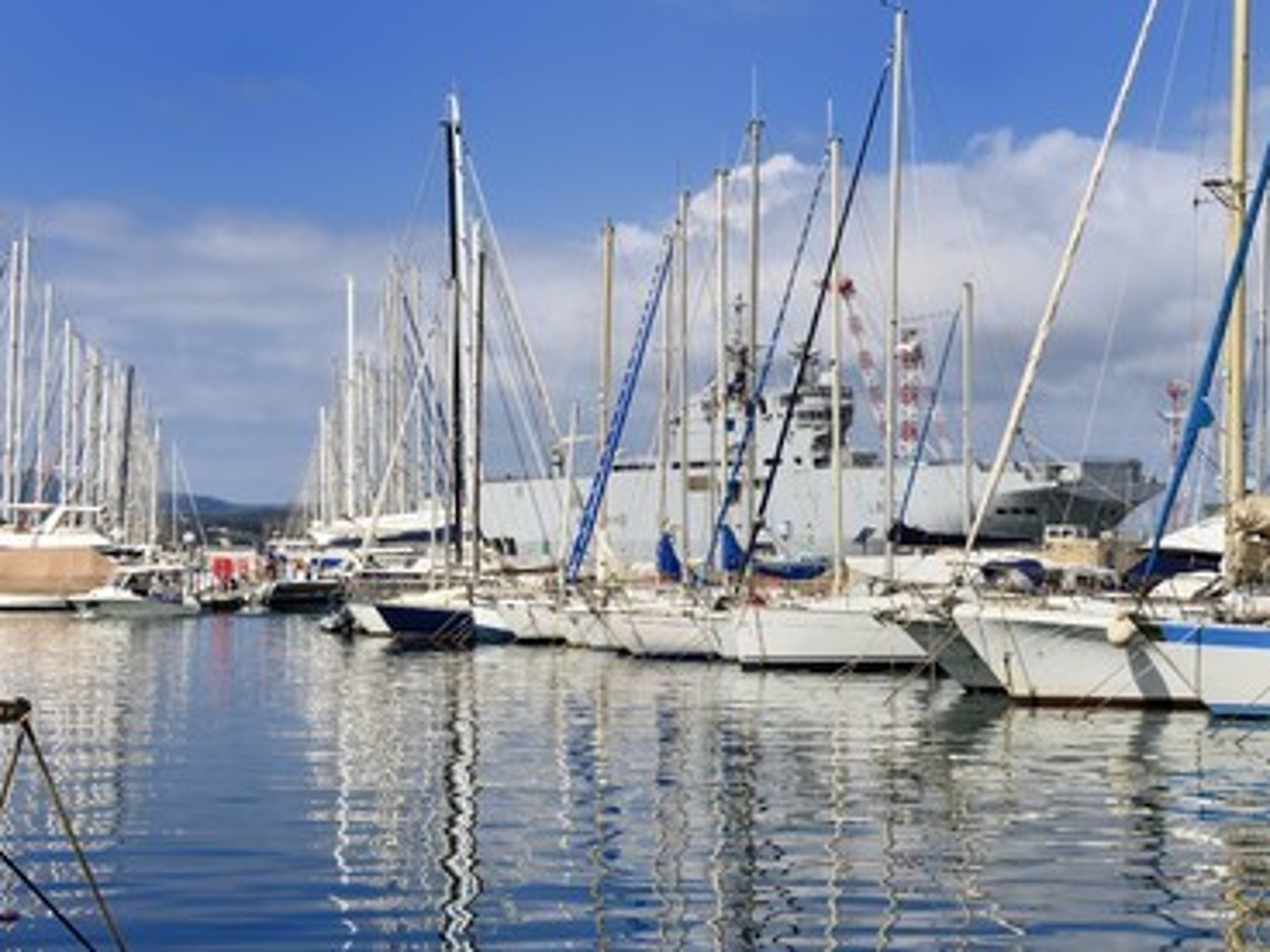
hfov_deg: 25.3
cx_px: 613
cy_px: 476
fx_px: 2825
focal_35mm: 77
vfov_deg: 19.1
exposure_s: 1/250
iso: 200
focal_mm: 70
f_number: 14
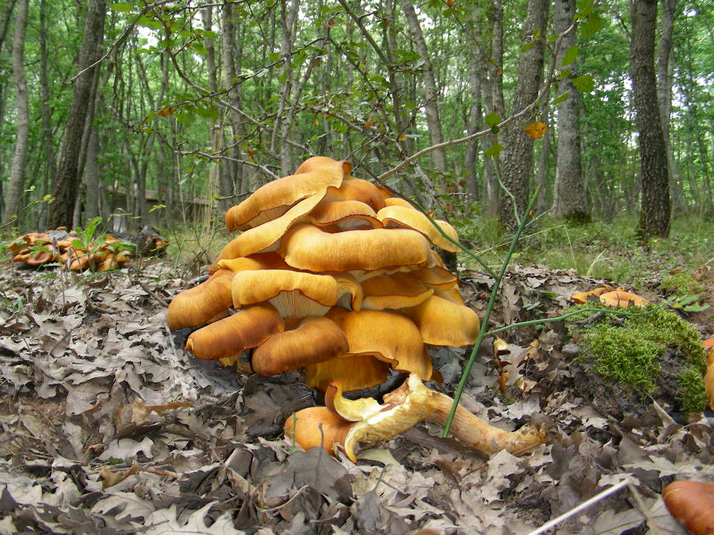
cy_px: 268
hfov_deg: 49.0
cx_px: 357
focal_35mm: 38
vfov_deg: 37.7
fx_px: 784
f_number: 3.5
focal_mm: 6.3
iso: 50
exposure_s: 1/30
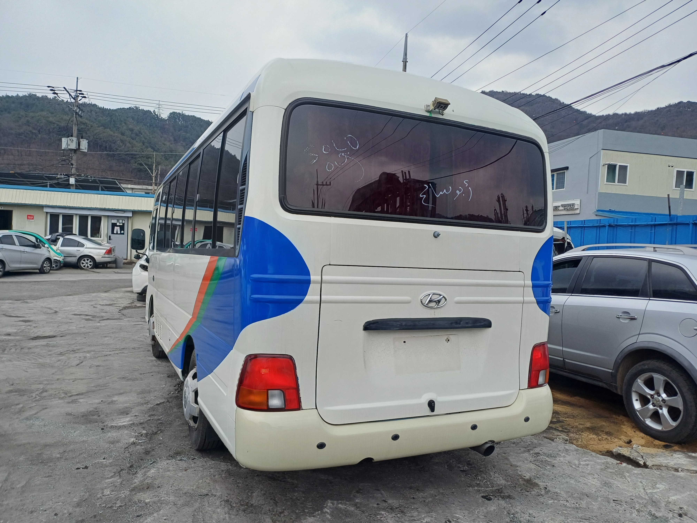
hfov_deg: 69.4
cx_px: 348
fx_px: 503
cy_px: 262
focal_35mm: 25
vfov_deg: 54.9
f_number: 1.8
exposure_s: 1/494
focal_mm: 4.65
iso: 50
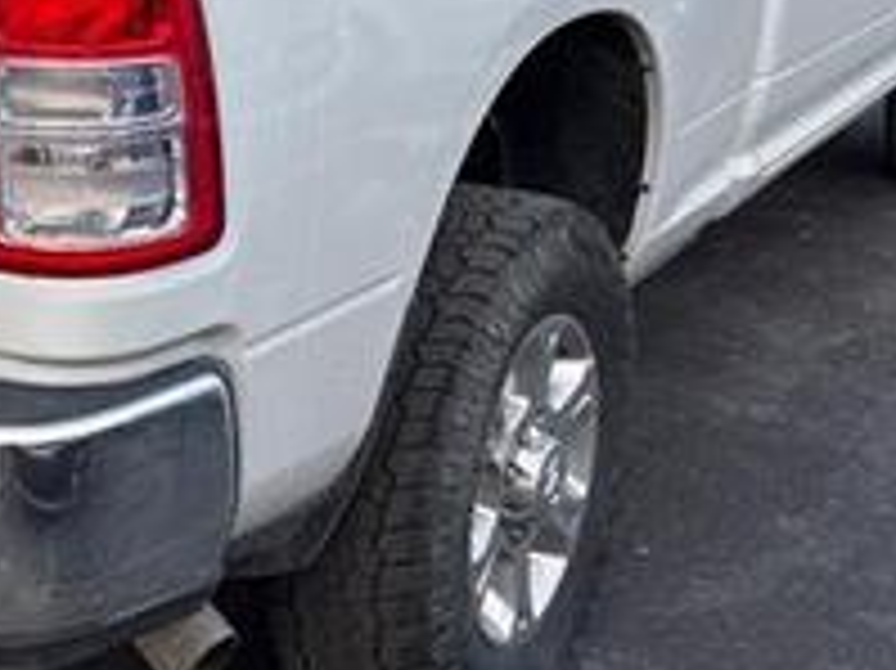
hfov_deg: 28.3
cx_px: 90
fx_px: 1707
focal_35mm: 66
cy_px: 94
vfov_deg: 21.8
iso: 50
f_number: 1.6
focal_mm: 5.96
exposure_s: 1/121
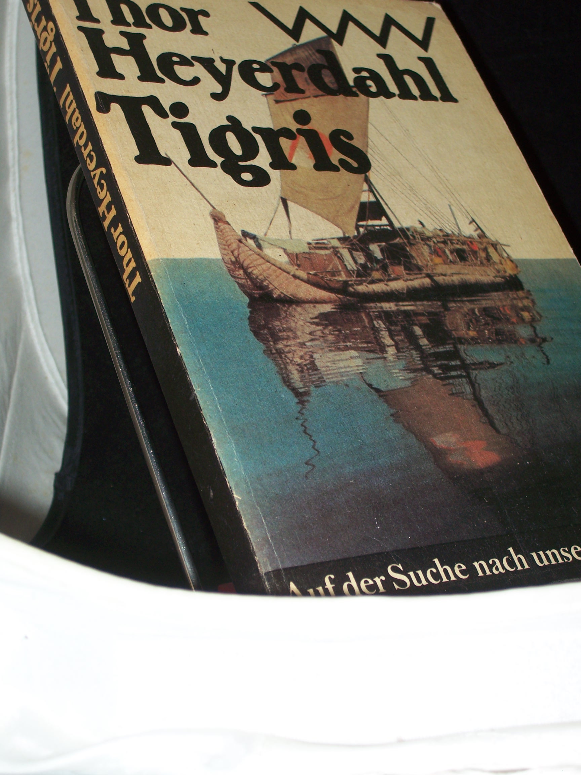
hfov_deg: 22.3
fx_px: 1477
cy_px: 388
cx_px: 290
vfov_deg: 29.4
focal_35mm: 66
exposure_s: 1/80
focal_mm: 11
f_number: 3.6
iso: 80
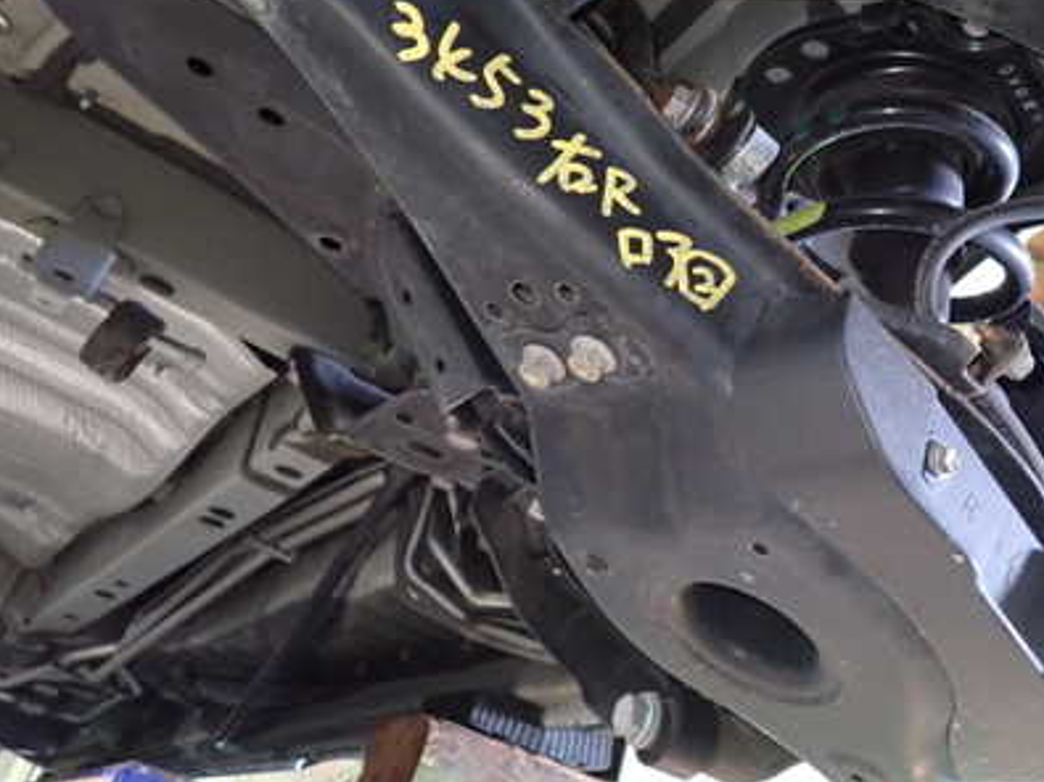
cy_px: 262
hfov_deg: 47.7
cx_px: 745
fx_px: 1146
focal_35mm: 38
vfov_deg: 37.3
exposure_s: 1/20
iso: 800
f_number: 2
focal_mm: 4.5
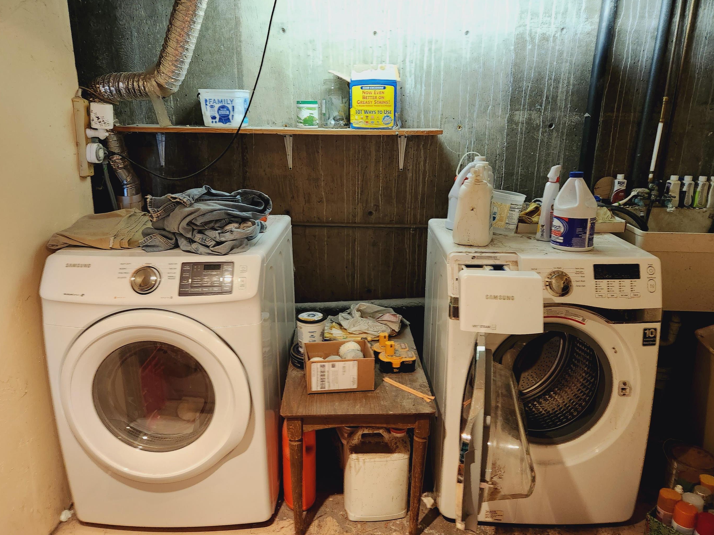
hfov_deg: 67.3
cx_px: 356
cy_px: 254
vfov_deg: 53.0
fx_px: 536
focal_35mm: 26
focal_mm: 5.4
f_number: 1.8
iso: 400
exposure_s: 1/120
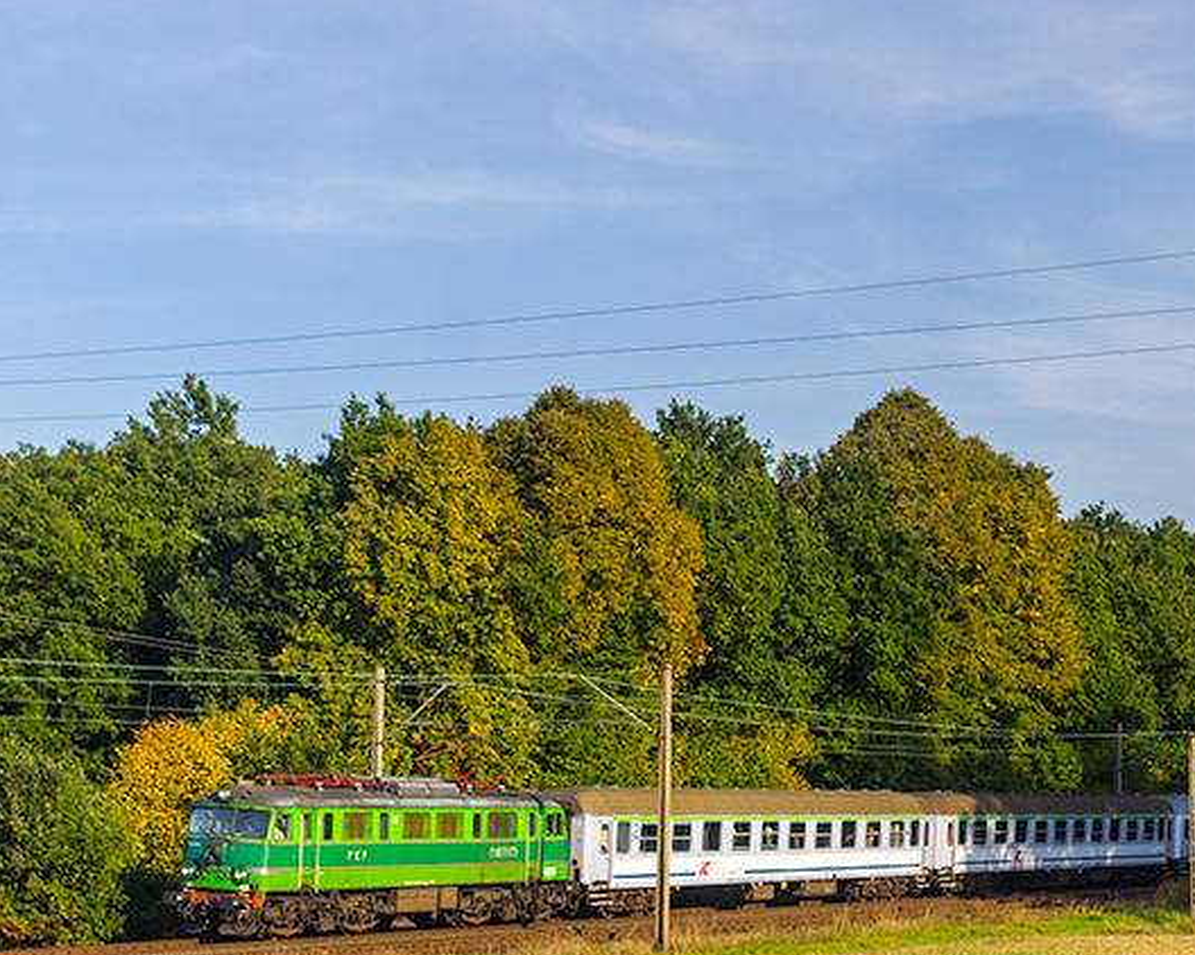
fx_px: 2510
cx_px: 903
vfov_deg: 21.4
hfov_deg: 26.4
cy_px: 712
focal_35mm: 71
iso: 400
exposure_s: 1/350
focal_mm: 26.25
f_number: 4.5
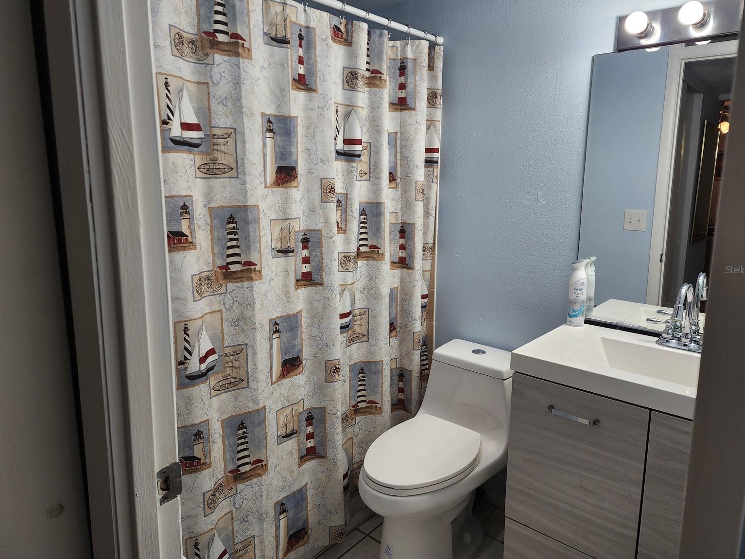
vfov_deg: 56.8
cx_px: 382
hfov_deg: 71.6
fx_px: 517
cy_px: 269
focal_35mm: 24
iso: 100
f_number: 1.8
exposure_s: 1/120
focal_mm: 6.4
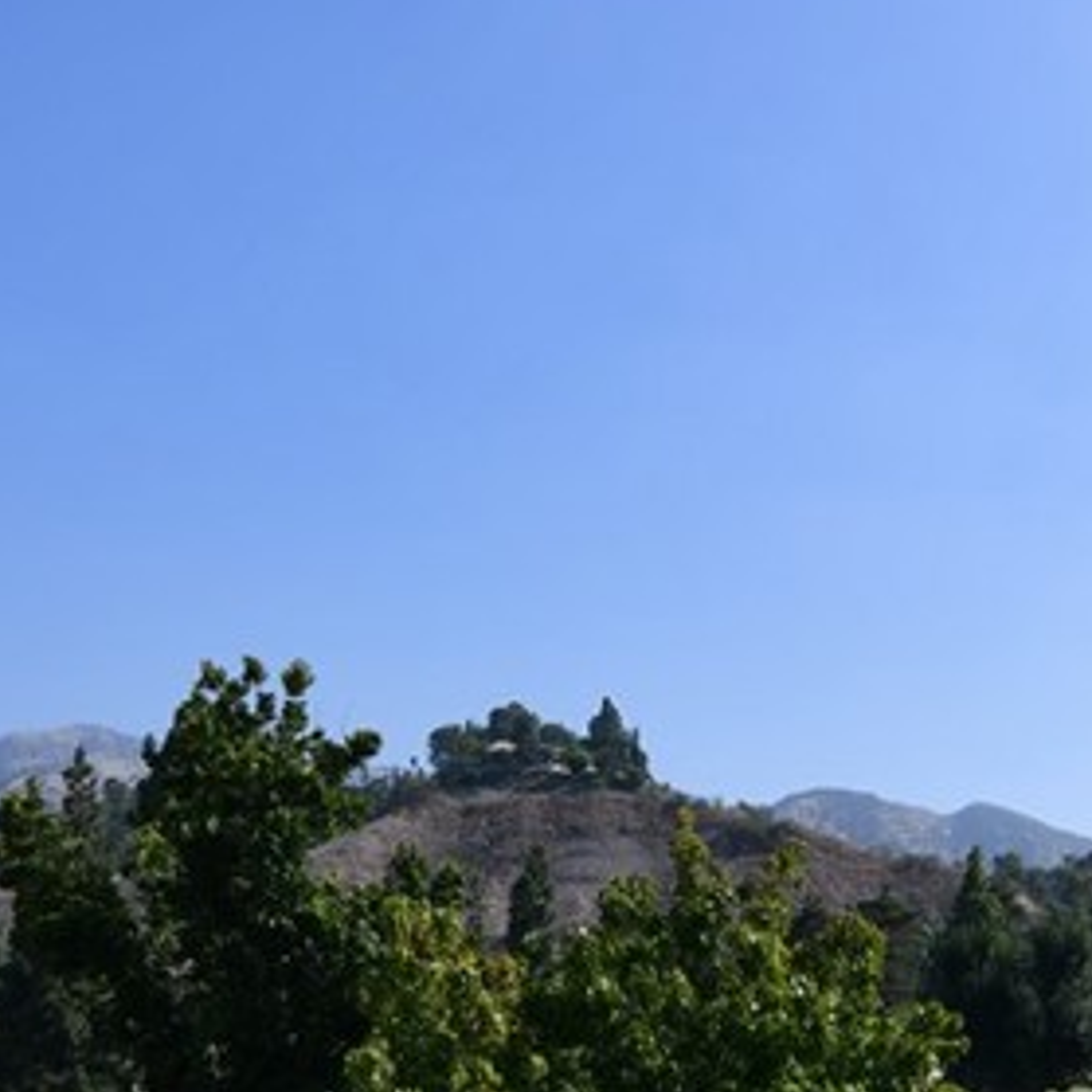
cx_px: 795
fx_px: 1785
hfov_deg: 33.5
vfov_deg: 33.4
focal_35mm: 50
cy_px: 804
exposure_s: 1/250
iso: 100
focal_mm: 11
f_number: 10
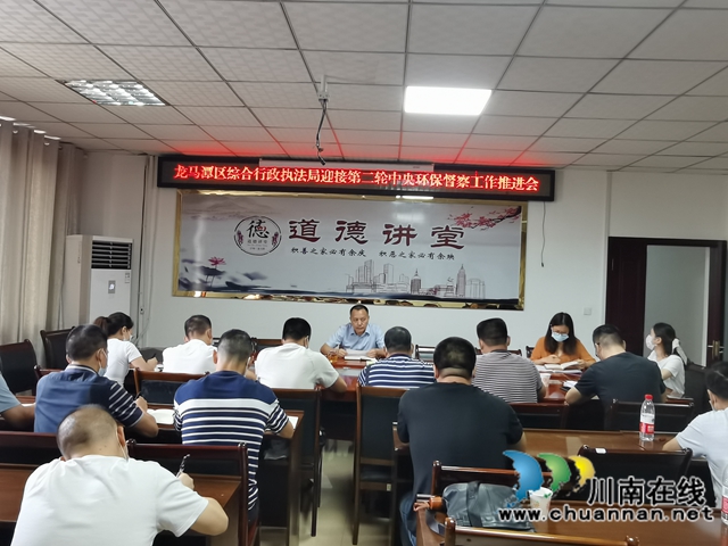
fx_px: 568
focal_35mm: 27
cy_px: 273
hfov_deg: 65.3
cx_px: 364
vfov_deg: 51.4
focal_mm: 2.26
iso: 400
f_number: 2.2
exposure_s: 1/50
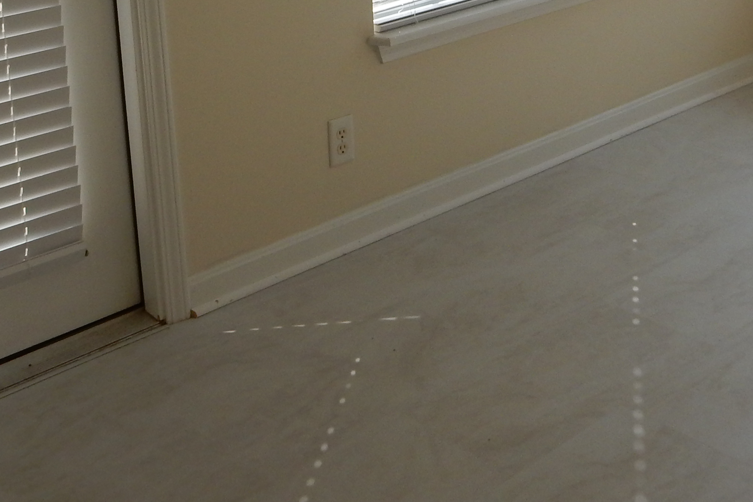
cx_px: 446
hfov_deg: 33.3
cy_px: -134
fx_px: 1255
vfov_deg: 20.8
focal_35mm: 60
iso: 125
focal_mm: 4.5
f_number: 3.7
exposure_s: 1/500
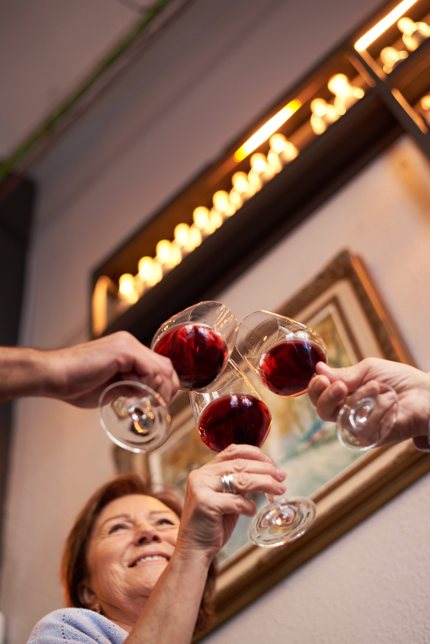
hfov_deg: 25.1
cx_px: 211
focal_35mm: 54
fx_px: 966
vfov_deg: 36.9
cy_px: 323
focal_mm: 50
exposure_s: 1/160
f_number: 2.2
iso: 200
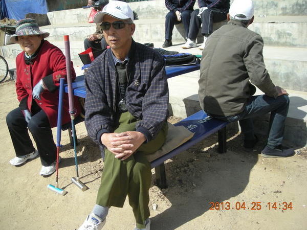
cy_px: 115
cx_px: 154
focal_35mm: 35
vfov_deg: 40.7
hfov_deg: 52.6
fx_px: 310
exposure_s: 1/137
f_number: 5.7
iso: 50
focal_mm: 5.7
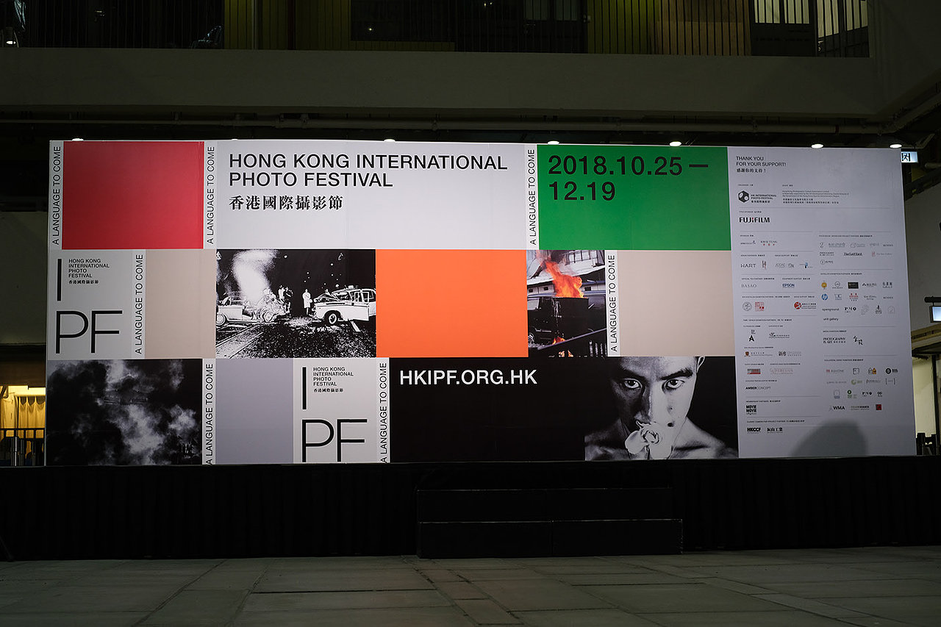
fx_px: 1385
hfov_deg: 37.5
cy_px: 314
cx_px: 470
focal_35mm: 53
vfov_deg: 25.5
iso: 800
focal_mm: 35
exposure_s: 1/125
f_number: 3.6
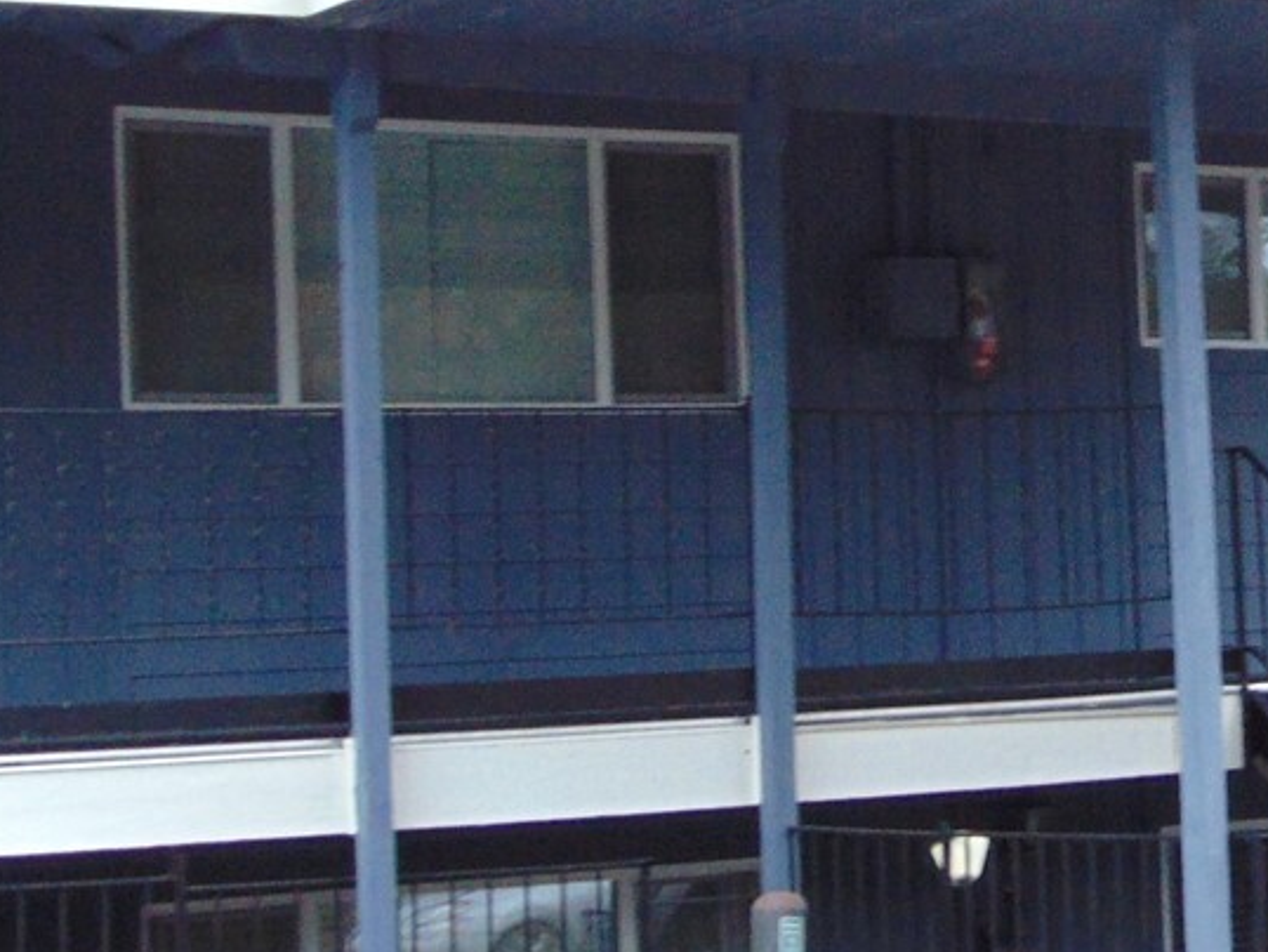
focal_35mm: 104
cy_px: 410
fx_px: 3811
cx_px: 1190
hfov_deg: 18.5
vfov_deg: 14.2
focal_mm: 6.3
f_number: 3.2
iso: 200
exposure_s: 1/30
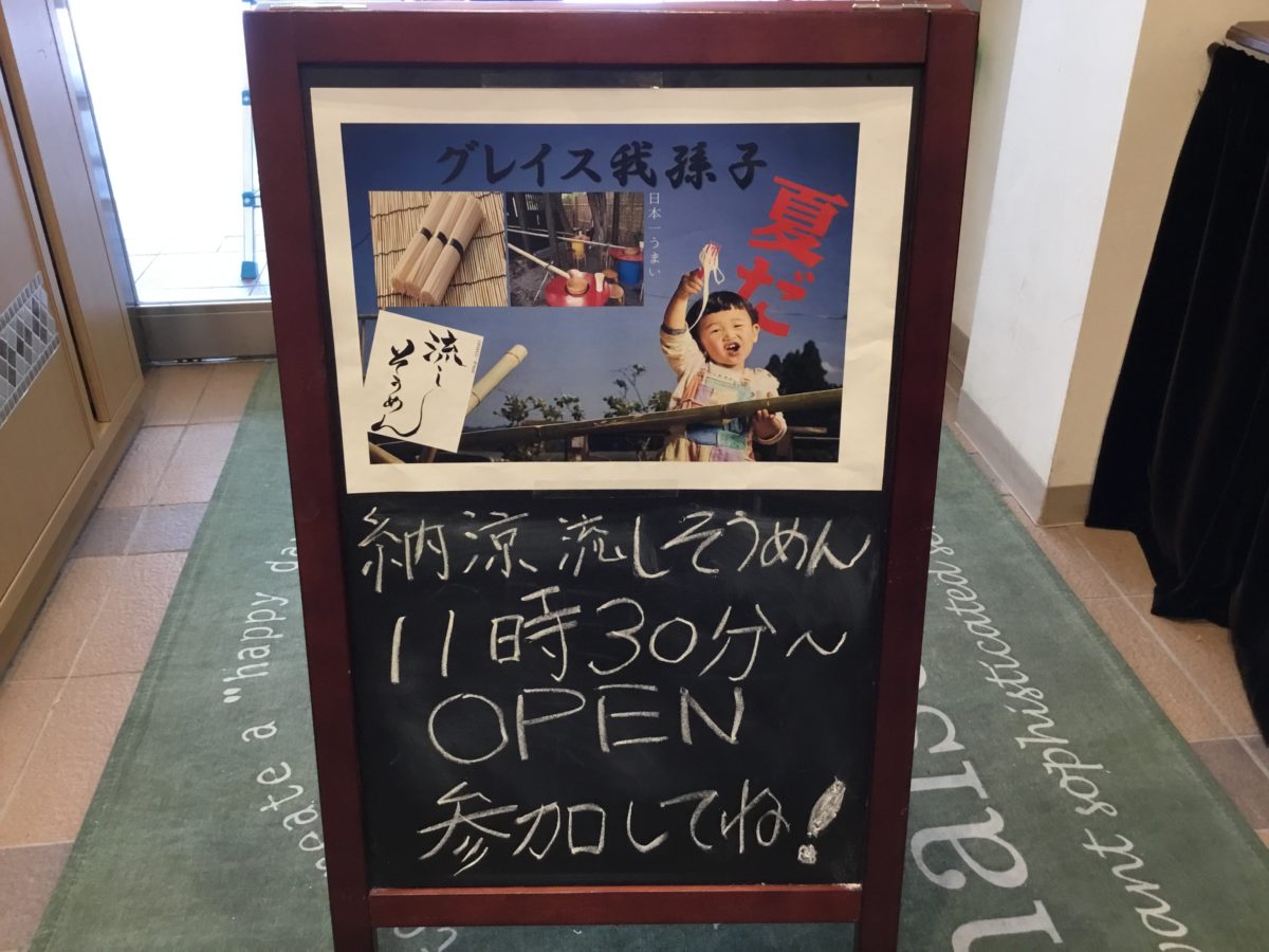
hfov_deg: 58.4
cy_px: 476
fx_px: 1136
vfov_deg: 45.4
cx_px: 634
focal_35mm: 31
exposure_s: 1/30
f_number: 2.4
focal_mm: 3.3
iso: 100
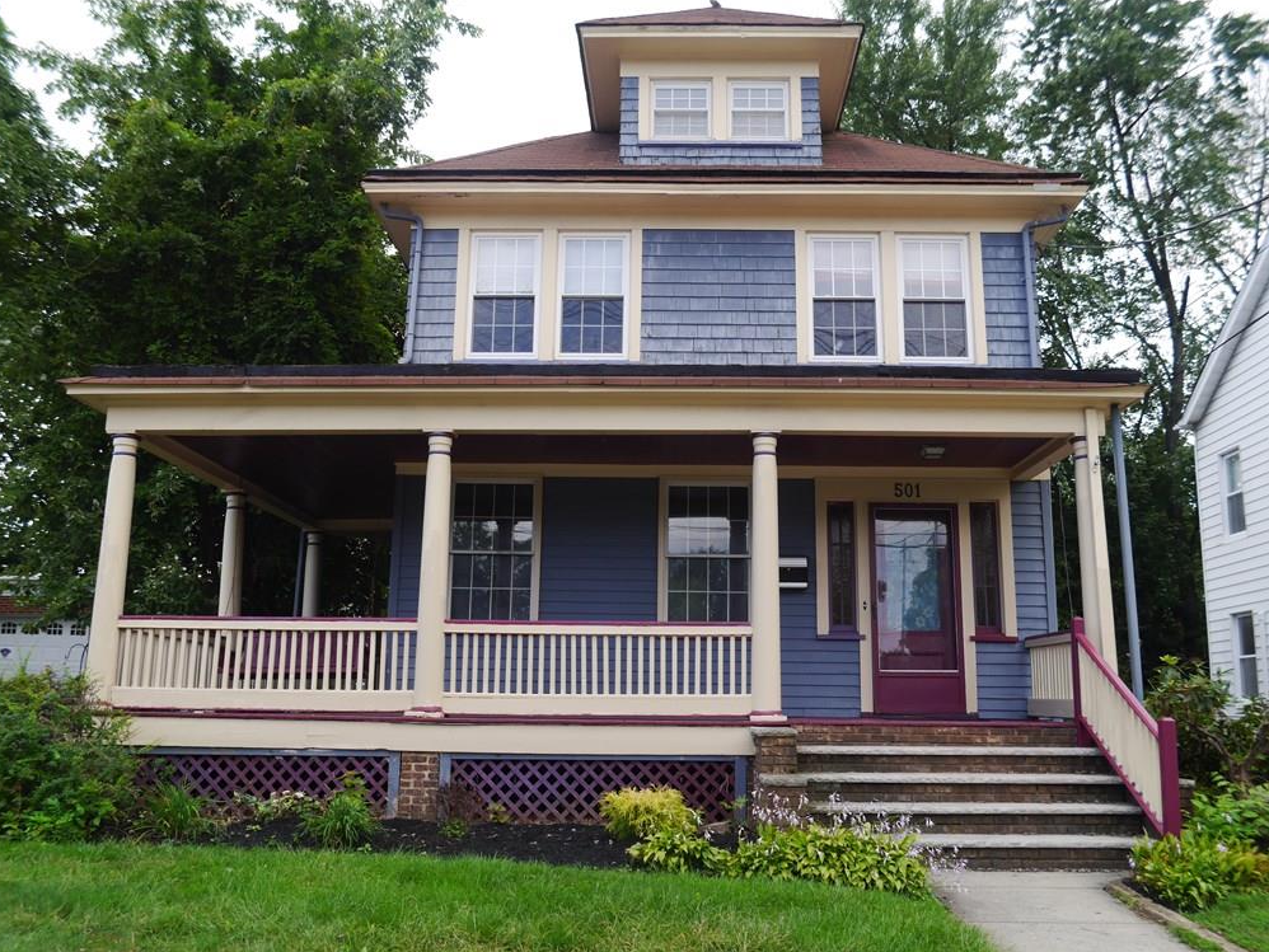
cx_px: 639
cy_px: 486
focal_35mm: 41
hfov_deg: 45.8
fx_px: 1503
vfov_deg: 35.1
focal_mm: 20
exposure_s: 1/200
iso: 160
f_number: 5.6
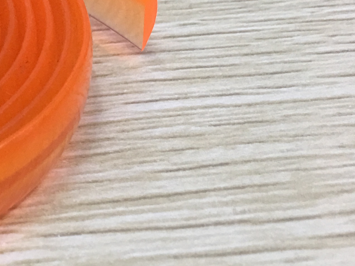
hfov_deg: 18.5
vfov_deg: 16.0
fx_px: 943
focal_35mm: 92
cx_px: -202
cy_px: 108
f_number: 2.2
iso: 50
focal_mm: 4.15
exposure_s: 1/33
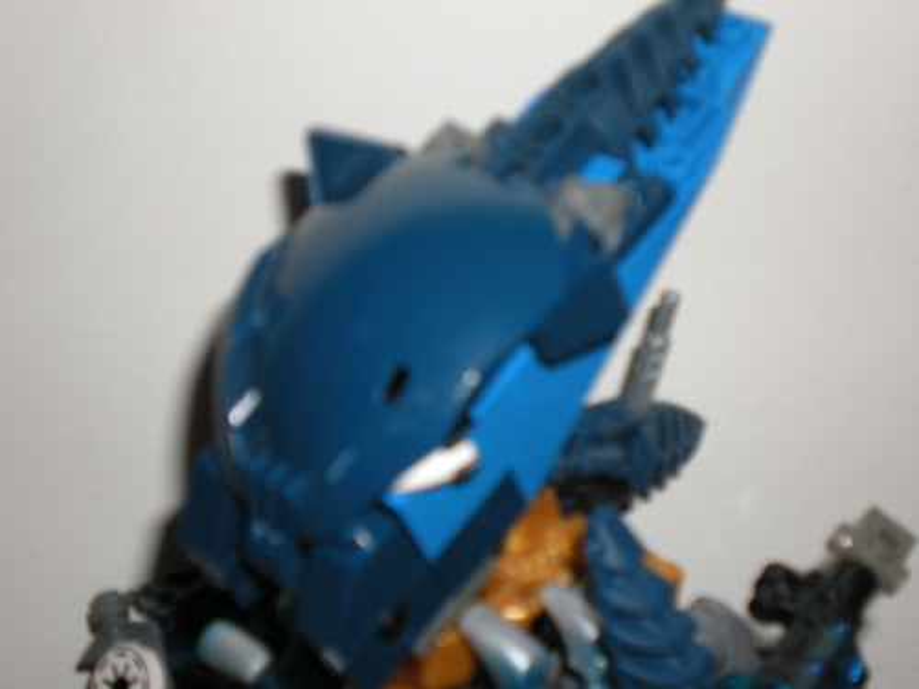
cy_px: 344
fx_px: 1487
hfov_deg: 34.3
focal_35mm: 56
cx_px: 460
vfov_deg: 26.1
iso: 64
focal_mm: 9.3
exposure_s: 1/60
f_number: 3.9
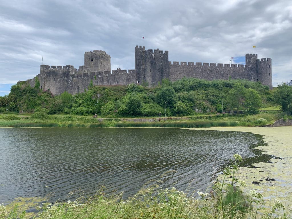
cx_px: 146
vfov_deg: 53.1
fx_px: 219
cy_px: 110
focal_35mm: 26
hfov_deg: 67.3
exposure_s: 1/2160
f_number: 1.8
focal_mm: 4.25
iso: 25
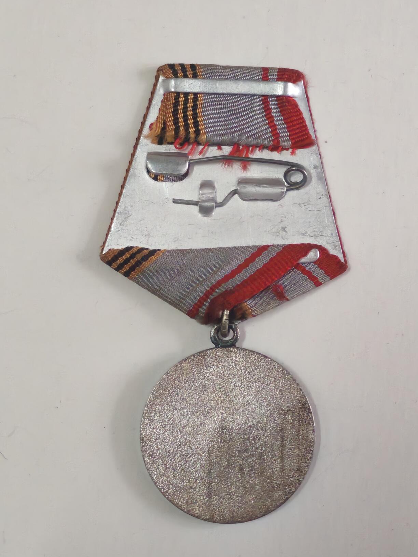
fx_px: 1208
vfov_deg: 26.0
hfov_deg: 19.6
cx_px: 225
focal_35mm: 75
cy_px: 295
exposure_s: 1/50
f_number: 1.95
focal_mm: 5.52
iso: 800
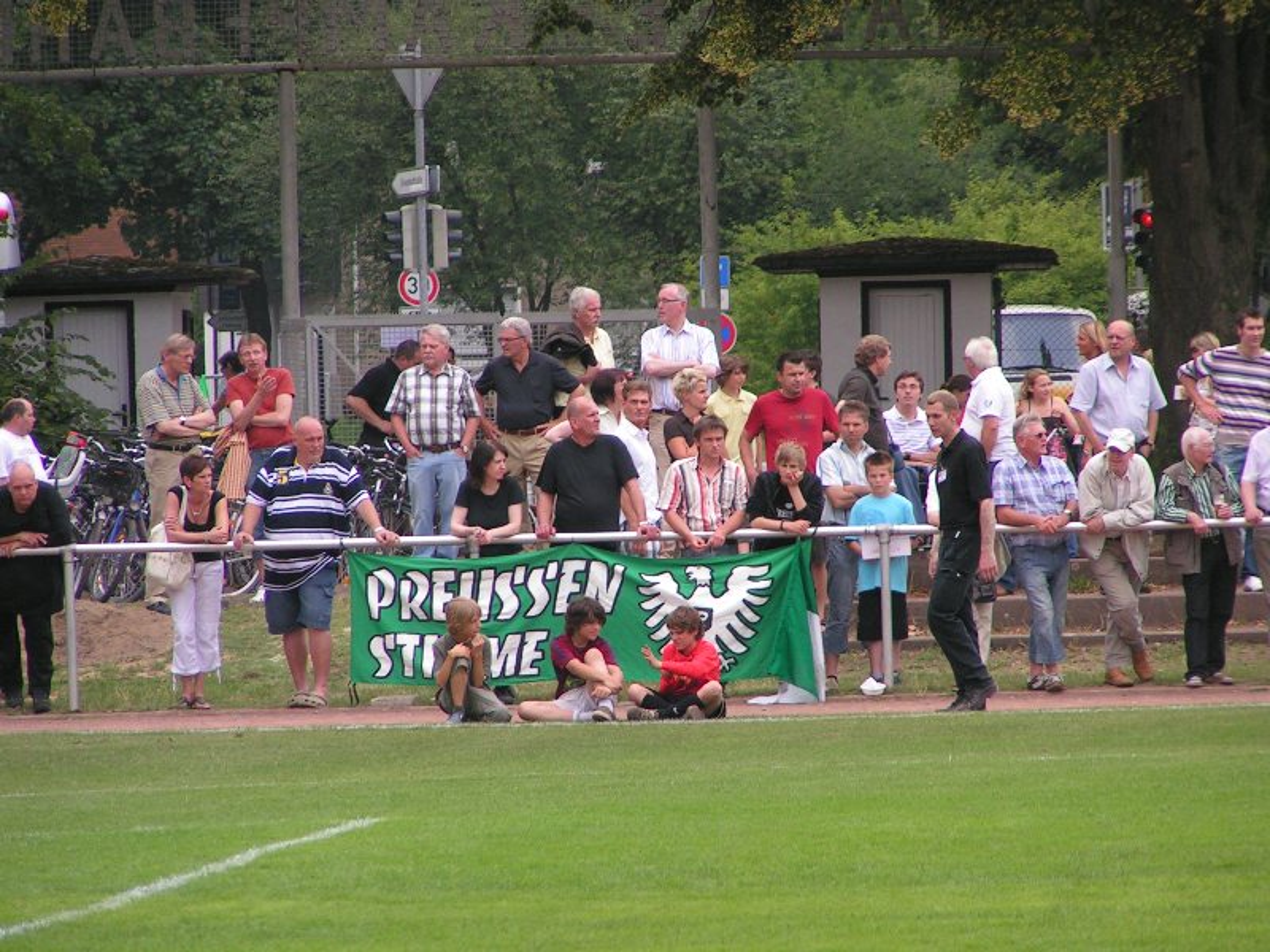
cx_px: 635
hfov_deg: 5.4
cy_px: 476
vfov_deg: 4.0
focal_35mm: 368
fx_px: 13501
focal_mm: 56.3
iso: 100
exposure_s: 1/400
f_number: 3.5
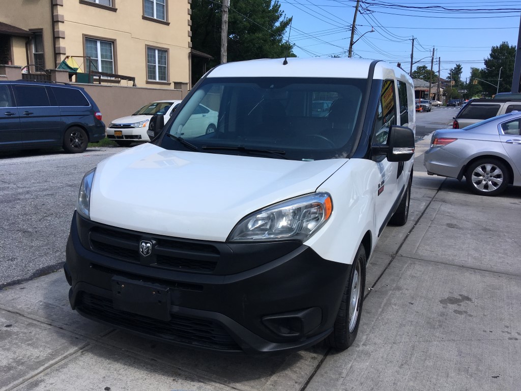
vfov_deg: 48.2
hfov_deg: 61.7
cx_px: 260
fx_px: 436
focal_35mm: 29
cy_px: 196
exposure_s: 1/1304
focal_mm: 4.15
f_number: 2.2
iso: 25
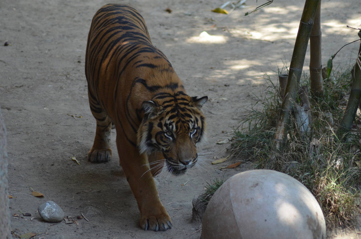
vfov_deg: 4.6
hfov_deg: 6.9
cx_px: 180
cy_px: 120
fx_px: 3002
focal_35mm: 300
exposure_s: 1/500
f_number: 4.8
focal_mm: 200
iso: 900
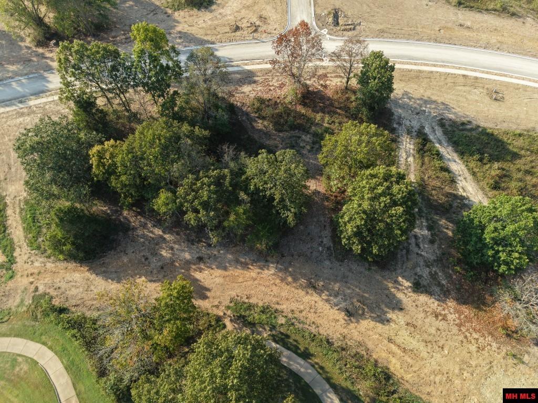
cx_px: 269
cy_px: 202
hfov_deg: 71.6
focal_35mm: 24
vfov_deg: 56.8
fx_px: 373
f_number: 1.8
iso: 180
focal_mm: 8.67
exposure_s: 1/1250
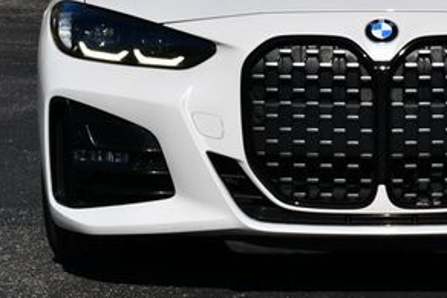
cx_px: 383
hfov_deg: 12.9
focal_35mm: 158
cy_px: 37
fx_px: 1963
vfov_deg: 8.7
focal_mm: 36
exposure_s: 1/400
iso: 100
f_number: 10
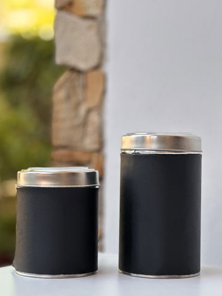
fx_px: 718
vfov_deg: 23.3
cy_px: 161
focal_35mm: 84
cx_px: 105
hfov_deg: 17.6
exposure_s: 1/121
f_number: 2.8
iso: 80
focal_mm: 9
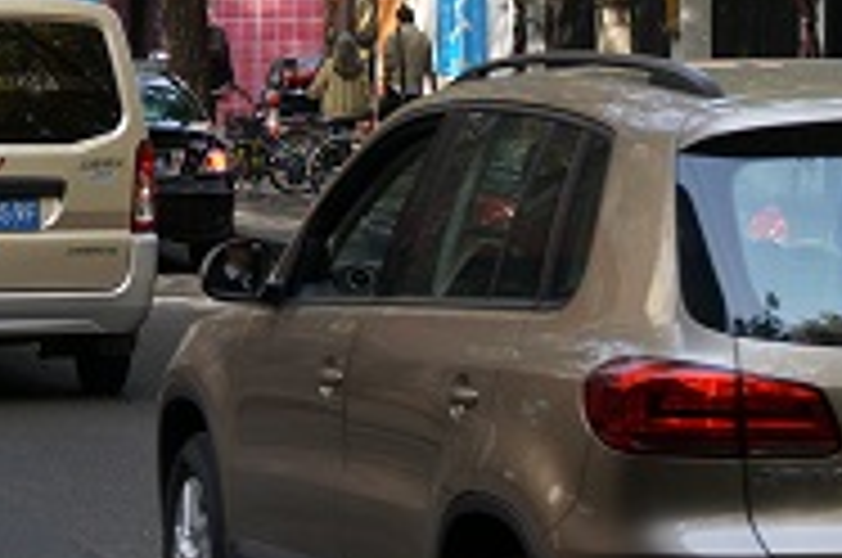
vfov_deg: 7.5
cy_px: -202
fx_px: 4203
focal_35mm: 180
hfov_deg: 11.4
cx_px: 234
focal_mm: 32
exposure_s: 1/160
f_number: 5
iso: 200
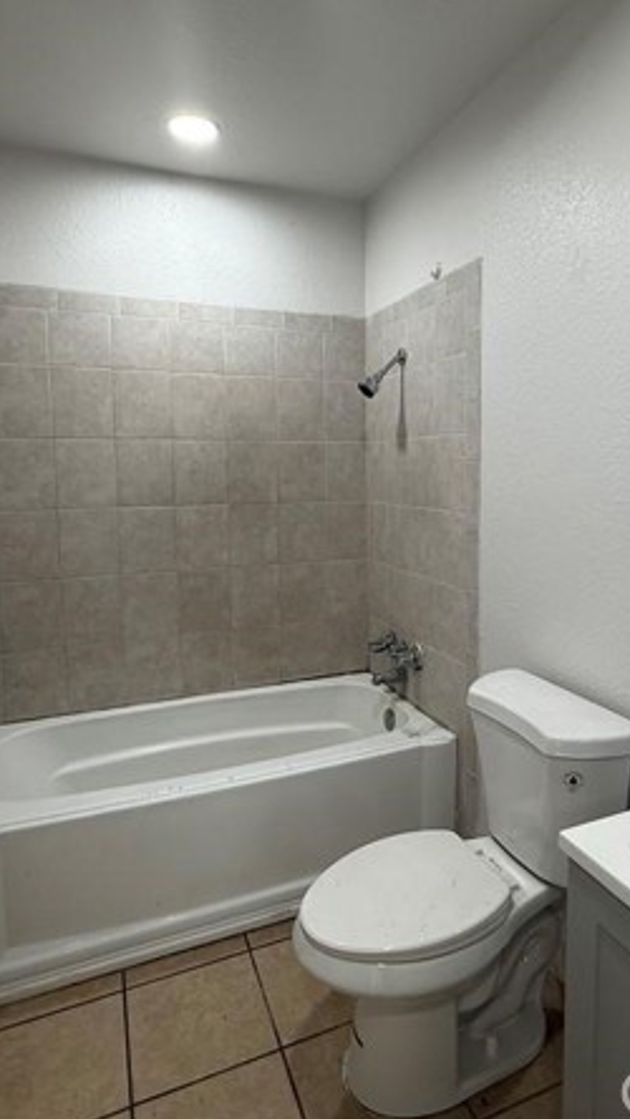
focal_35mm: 22
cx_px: 378
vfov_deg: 81.1
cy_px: 524
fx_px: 653
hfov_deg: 51.2
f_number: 2.2
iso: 125
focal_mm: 2.22
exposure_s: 1/120
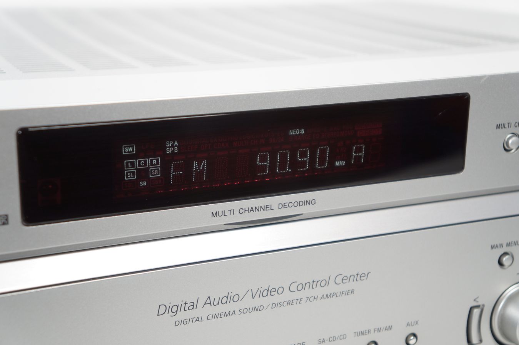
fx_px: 842
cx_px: 260
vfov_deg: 23.1
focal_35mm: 58
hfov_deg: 34.3
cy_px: 172
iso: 200
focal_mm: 39
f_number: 4.5
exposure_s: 1/15
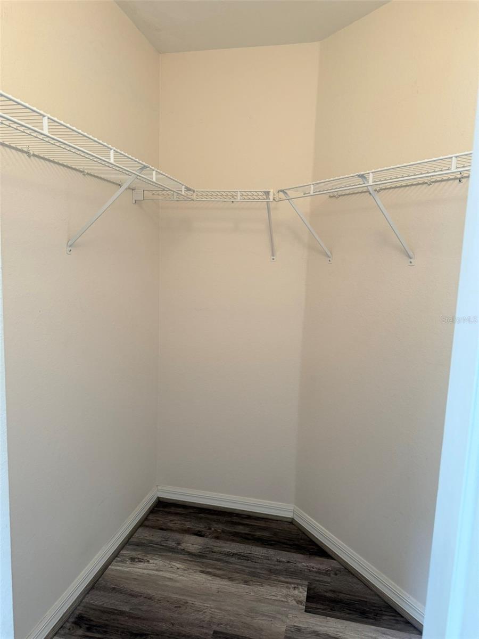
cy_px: 320
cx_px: 240
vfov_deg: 71.6
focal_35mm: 24
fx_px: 443
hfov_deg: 56.8
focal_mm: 6.76
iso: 160
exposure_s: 1/60
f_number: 1.78
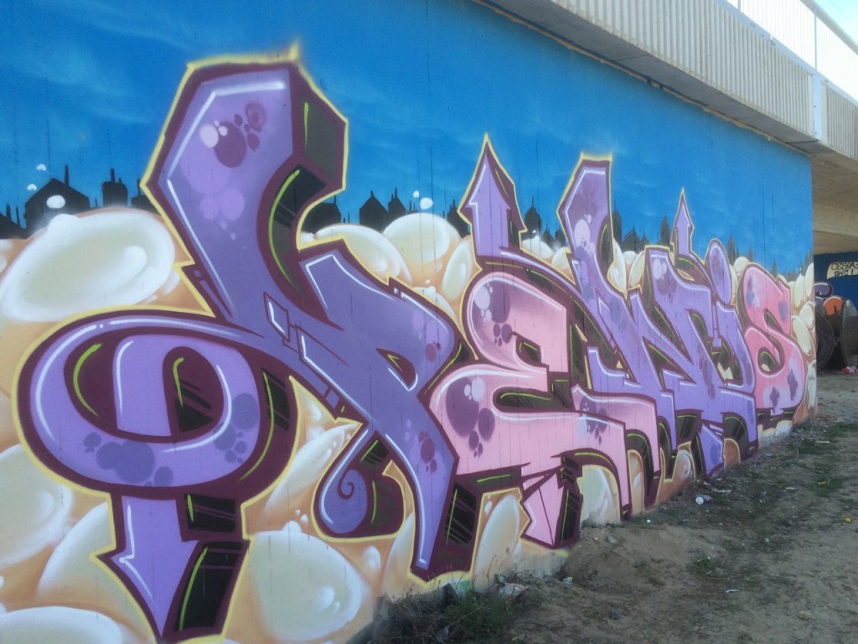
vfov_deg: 48.2
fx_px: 719
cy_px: 322
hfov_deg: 61.7
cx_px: 429
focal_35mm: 29
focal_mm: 4.15
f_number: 2.2
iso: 32
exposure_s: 1/466
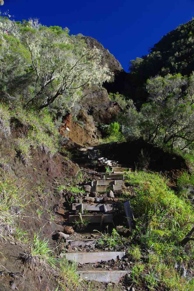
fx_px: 326
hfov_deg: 33.1
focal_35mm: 40
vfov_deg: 48.1
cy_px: 146
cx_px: 97
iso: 200
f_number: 9
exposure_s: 1/50
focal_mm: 26.9
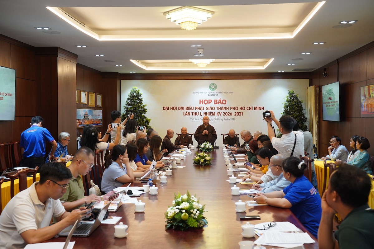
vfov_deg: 34.2
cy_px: 124
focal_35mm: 39
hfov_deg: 49.6
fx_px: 405
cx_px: 187
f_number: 5
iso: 2500
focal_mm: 39
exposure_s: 1/100
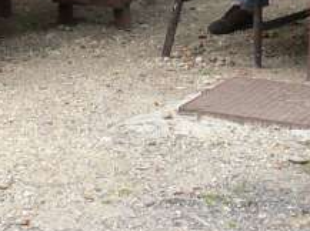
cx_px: 217
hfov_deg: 9.4
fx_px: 1886
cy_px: -146
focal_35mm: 211
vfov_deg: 6.9
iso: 100
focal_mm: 7.4
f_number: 4.5
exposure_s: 1/100
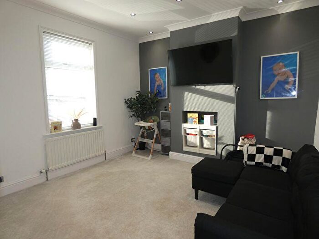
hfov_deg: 81.7
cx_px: 160
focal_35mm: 20
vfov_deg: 66.0
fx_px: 184
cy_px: 120
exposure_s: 1/60
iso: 125
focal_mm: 3.6
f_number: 2.8
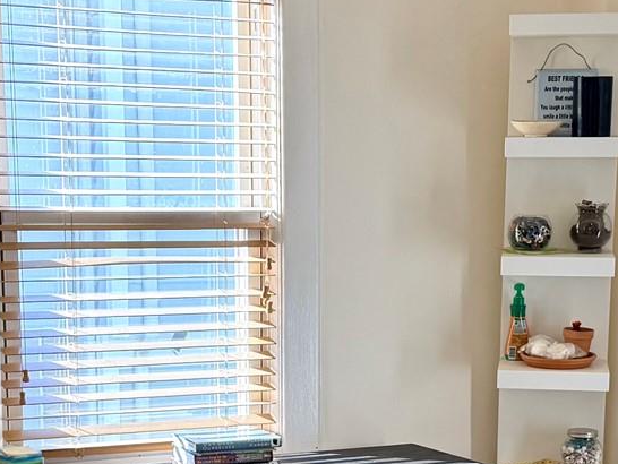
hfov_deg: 21.8
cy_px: 442
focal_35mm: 90
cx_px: 328
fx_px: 1607
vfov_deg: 16.2
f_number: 1.78
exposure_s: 1/240
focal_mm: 6.76
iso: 100
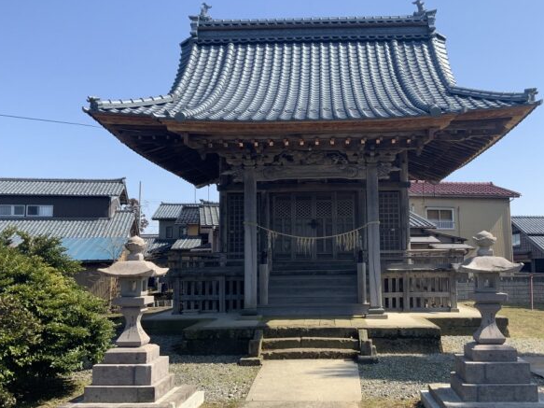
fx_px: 597
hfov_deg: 48.8
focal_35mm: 38
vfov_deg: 37.7
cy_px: 197
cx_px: 314
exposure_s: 1/728
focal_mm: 3
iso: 16
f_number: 1.8
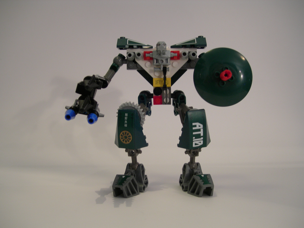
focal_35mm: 38
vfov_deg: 37.7
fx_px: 334
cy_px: 114
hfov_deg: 49.0
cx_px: 152
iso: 109
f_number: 2.8
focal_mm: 7.8
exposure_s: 1/3.7
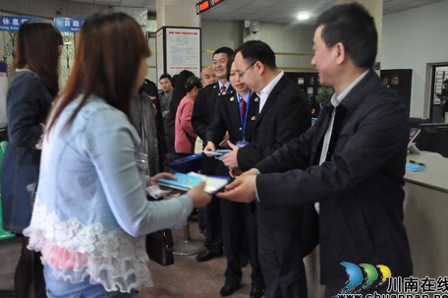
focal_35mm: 35
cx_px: 219
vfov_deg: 38.2
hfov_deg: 55.1
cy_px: 143
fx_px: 429
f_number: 3.8
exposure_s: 1/50
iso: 3200
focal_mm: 21
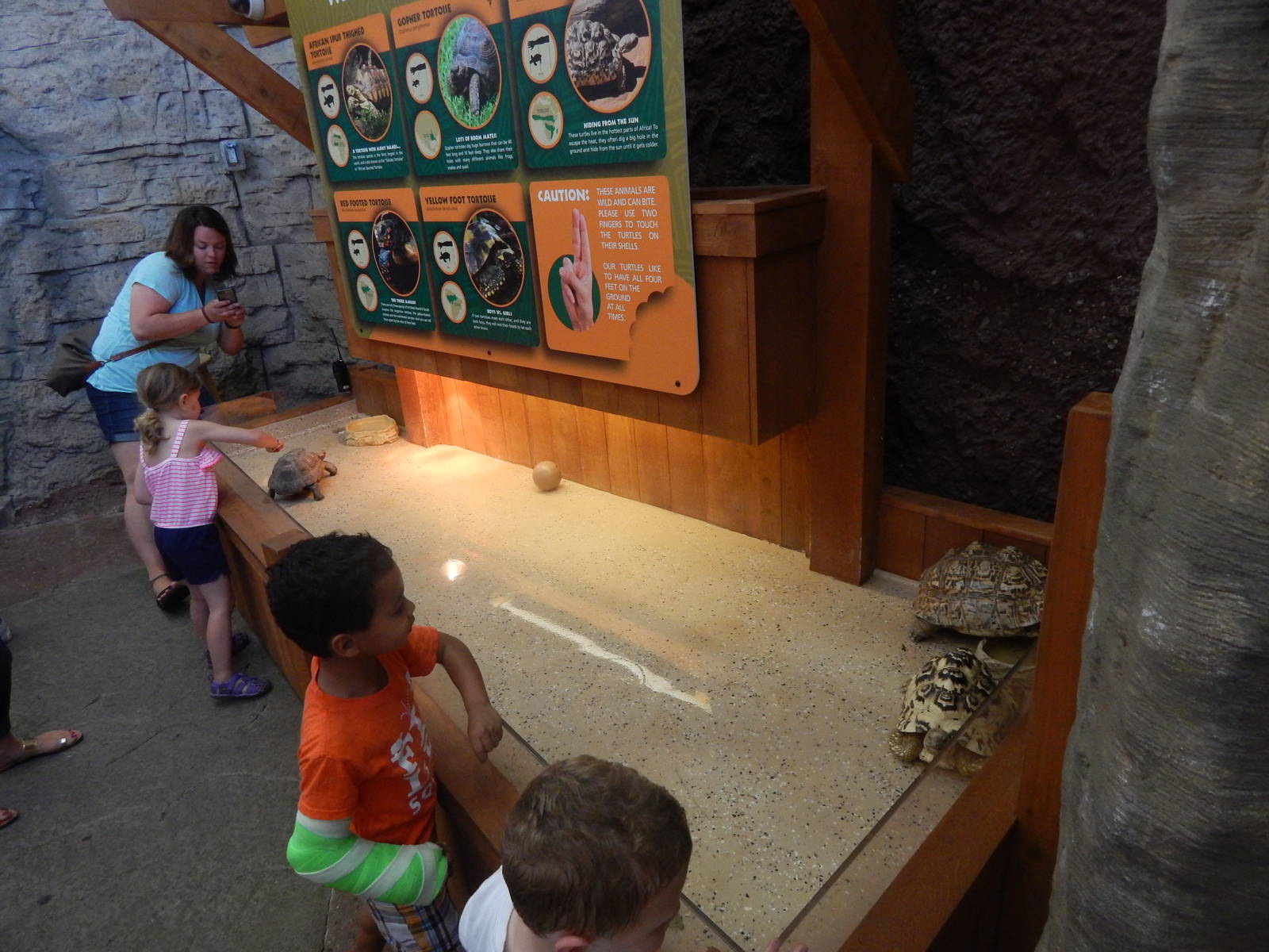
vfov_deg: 58.9
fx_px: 843
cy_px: 476
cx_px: 634
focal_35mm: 23
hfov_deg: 73.9
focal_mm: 4
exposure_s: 1/200
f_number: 3
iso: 400
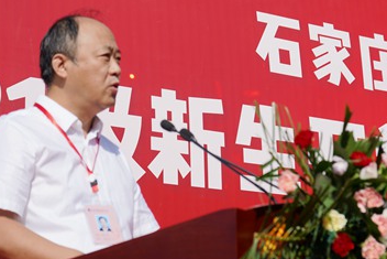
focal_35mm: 97
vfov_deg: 14.1
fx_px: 1043
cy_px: 93
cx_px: 209
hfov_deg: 21.0
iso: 100
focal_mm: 61
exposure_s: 1/1000
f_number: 6.3
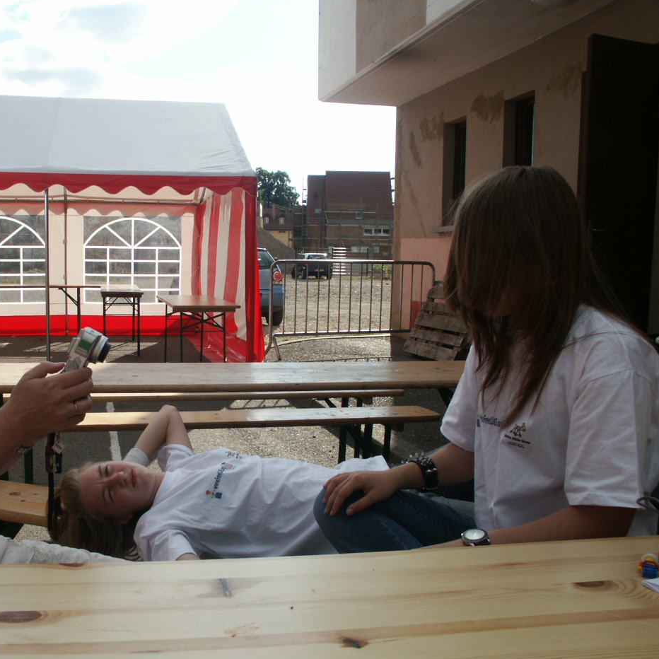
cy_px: 322
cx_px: 217
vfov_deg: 48.4
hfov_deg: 47.6
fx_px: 732
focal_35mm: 34
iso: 100
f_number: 6.7
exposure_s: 1/350
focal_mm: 7.32
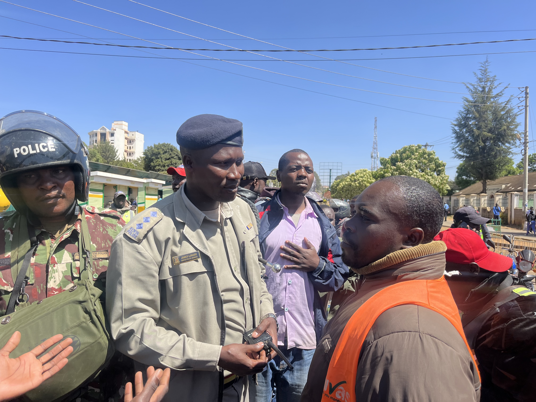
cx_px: 268
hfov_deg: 67.3
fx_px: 403
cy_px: 201
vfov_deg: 53.1
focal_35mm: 26
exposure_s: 1/1748
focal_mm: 5.1
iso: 50
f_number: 1.6
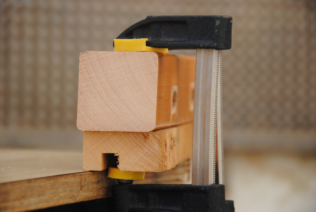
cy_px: 106
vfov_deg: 8.7
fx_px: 1384
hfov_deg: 13.0
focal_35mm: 158
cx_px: 158
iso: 200
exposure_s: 1/400
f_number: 5.6
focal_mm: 105
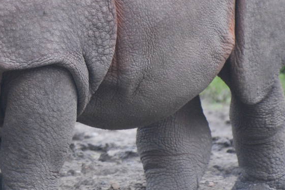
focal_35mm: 1028
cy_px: 43
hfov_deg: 2.0
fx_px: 8138
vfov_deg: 1.3
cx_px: 53
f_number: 5.3
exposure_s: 1/320
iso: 400
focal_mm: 240
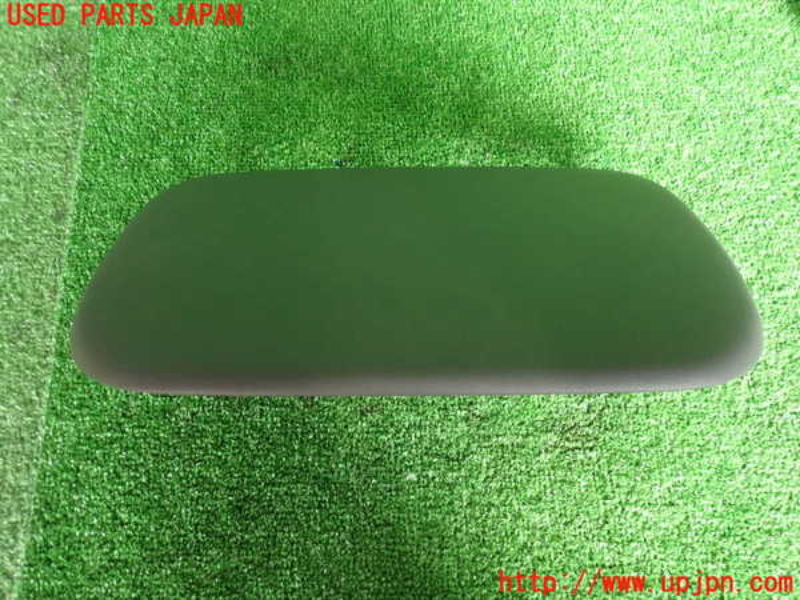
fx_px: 578
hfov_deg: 69.4
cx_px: 400
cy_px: 300
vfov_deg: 54.9
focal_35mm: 25
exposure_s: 1/40
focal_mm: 4.5
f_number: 2
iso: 200
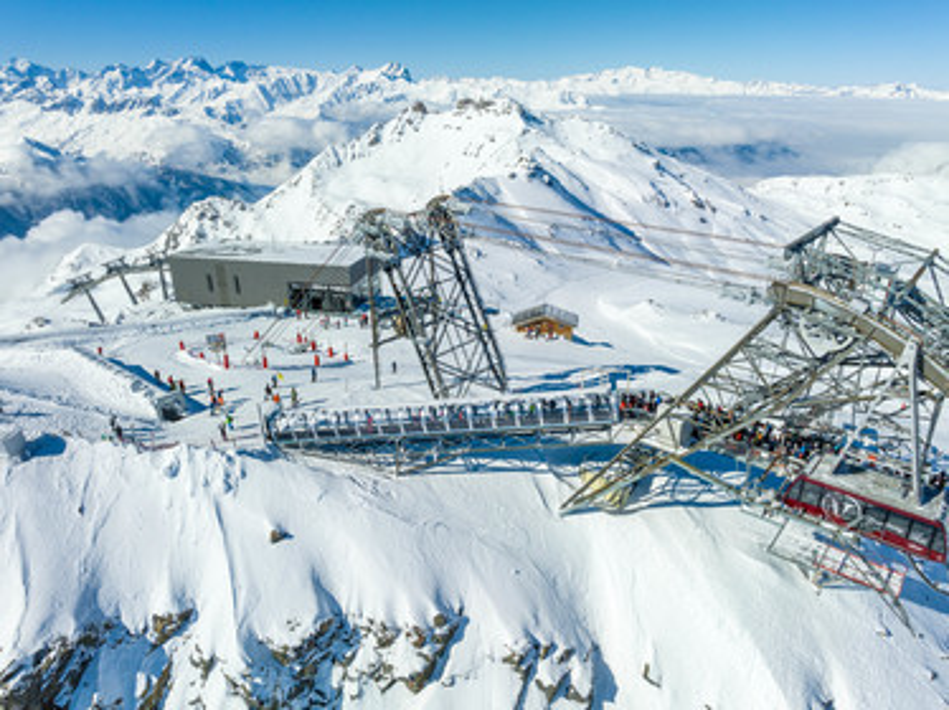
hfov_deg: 71.6
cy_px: 355
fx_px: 658
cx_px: 474
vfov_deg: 56.8
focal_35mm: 24
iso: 100
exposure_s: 1/320
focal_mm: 12.3
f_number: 11
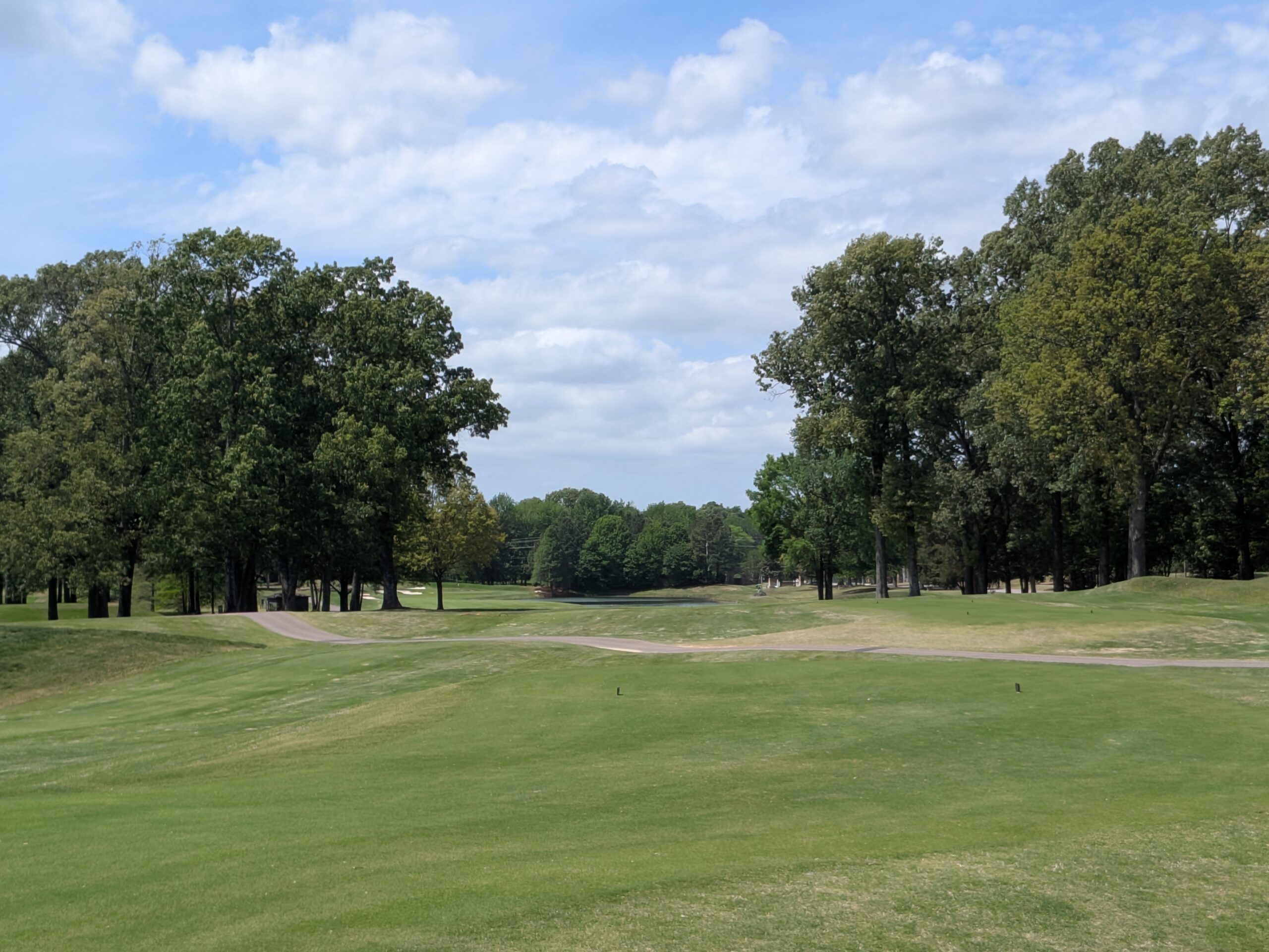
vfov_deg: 29.7
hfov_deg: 38.9
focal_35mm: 49
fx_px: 1796
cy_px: 476
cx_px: 634
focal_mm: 4.53
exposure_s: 1/2770
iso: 44
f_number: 1.7
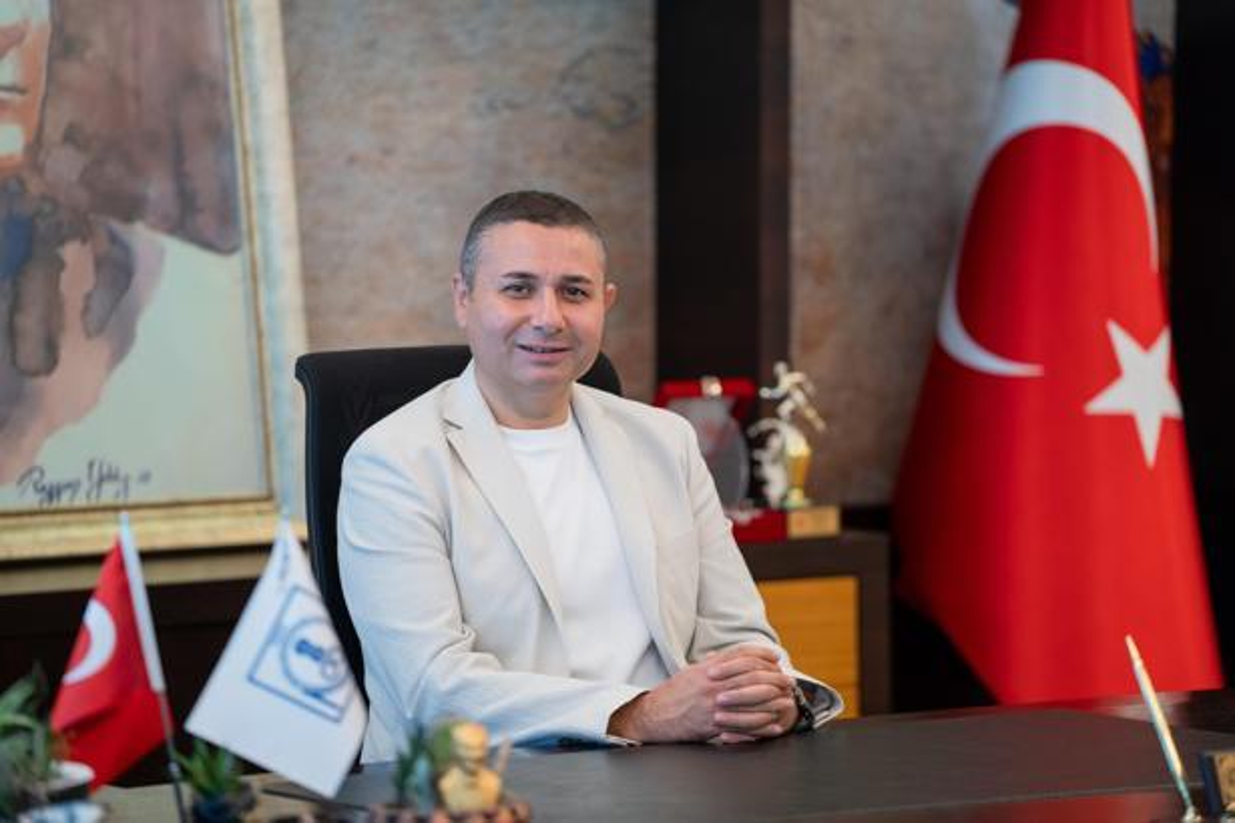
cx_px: 618
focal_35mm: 145
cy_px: 412
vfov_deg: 9.4
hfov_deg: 14.1
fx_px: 4981
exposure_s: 1/160
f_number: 2.8
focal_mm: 145.2
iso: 1250
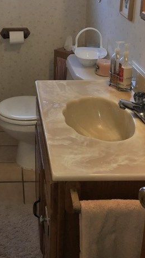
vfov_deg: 37.7
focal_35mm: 53
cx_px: 4
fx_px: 362
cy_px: 52
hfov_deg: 21.9
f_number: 2.2
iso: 32
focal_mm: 4.15
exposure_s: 1/33
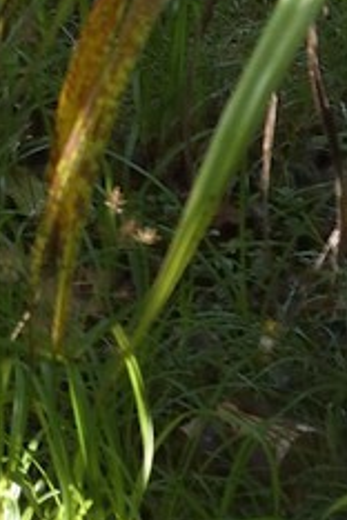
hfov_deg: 4.9
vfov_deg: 7.5
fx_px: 3759
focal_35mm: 260
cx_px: -834
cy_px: -604
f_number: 6.3
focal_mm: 38
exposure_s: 1/160
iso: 800
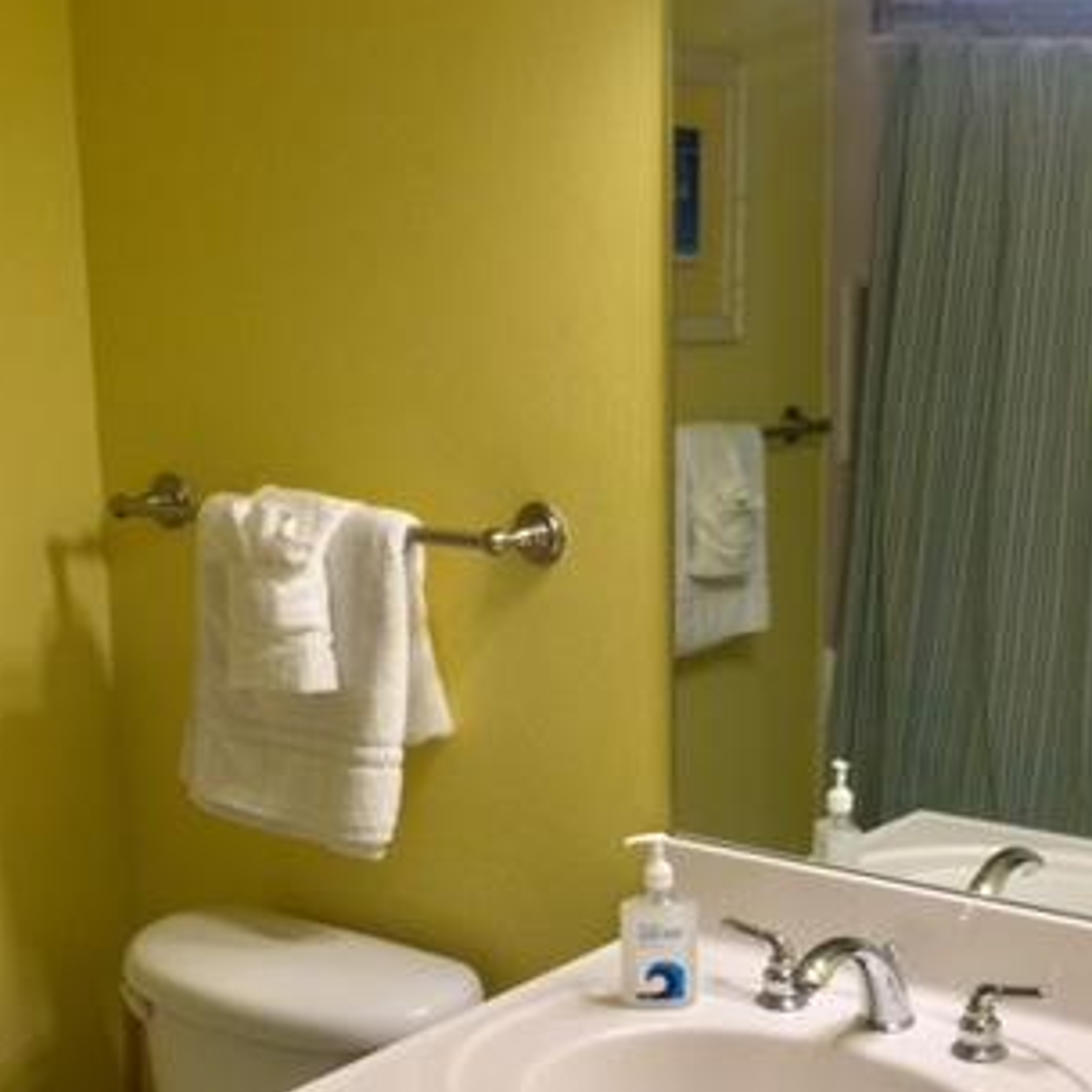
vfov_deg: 31.5
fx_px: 1927
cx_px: 665
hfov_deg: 31.5
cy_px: 661
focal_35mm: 54
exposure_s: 1/30
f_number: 2.2
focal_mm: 4.15
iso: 32
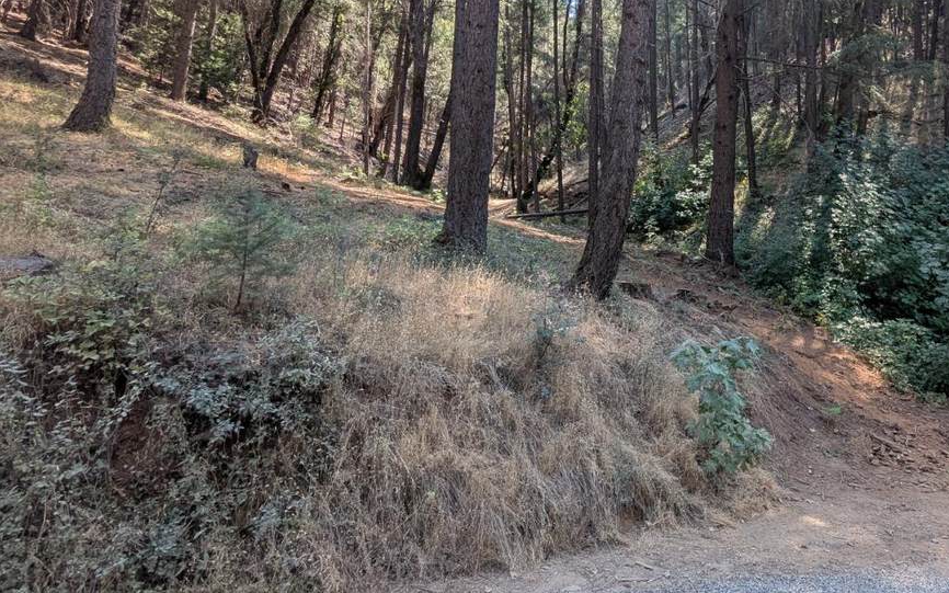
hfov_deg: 70.1
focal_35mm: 25
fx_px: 646
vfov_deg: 48.0
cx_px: 645
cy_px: 173
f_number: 2.2
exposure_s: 1/217
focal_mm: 2.35
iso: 42
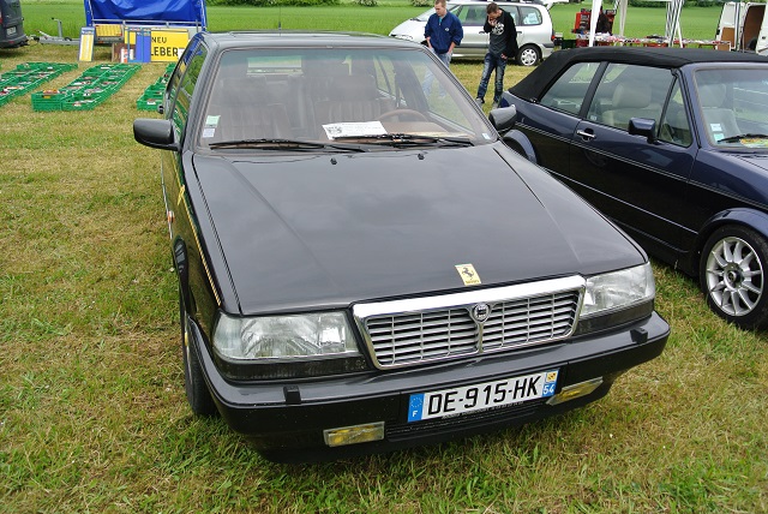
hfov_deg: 61.9
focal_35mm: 30
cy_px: 257
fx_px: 641
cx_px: 384
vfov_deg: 43.7
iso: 100
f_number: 4.5
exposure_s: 1/500
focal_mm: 11.4
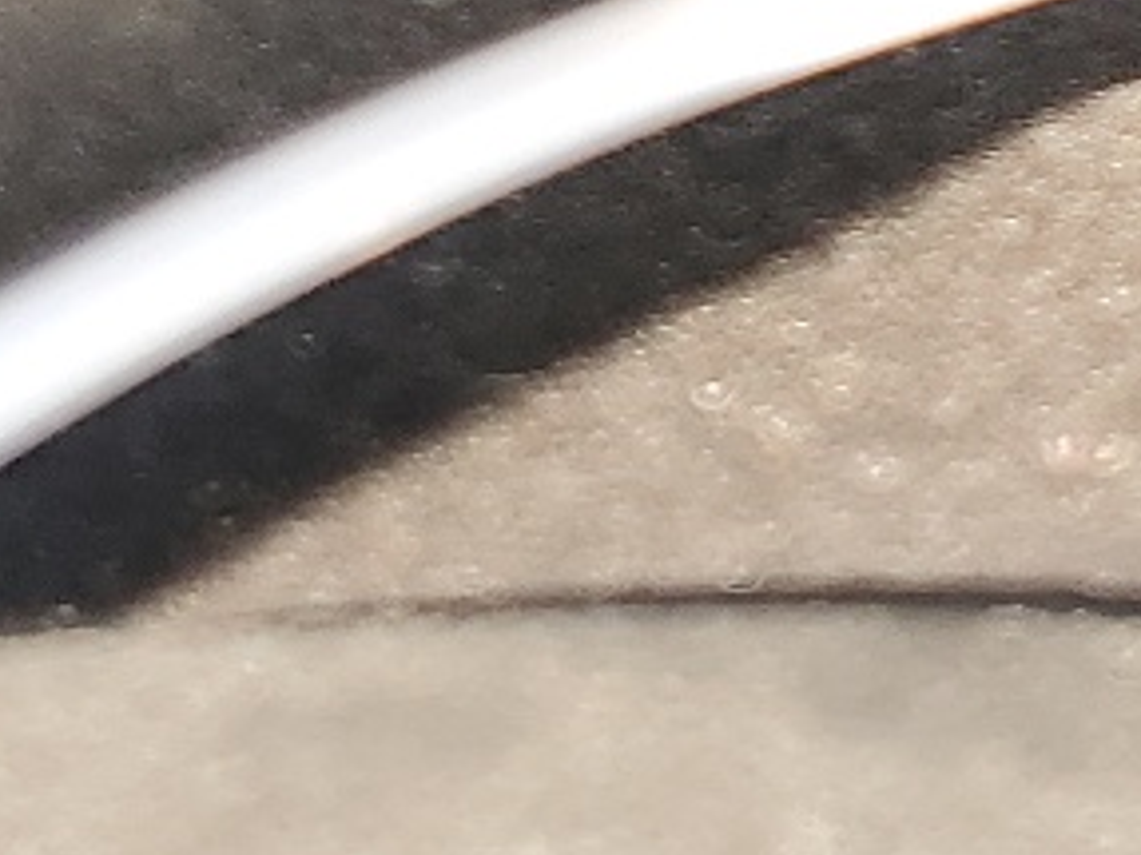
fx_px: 4777
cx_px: 855
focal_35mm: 145
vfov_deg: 8.9
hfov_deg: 13.6
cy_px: -1424
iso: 50
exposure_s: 1/185
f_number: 1.5
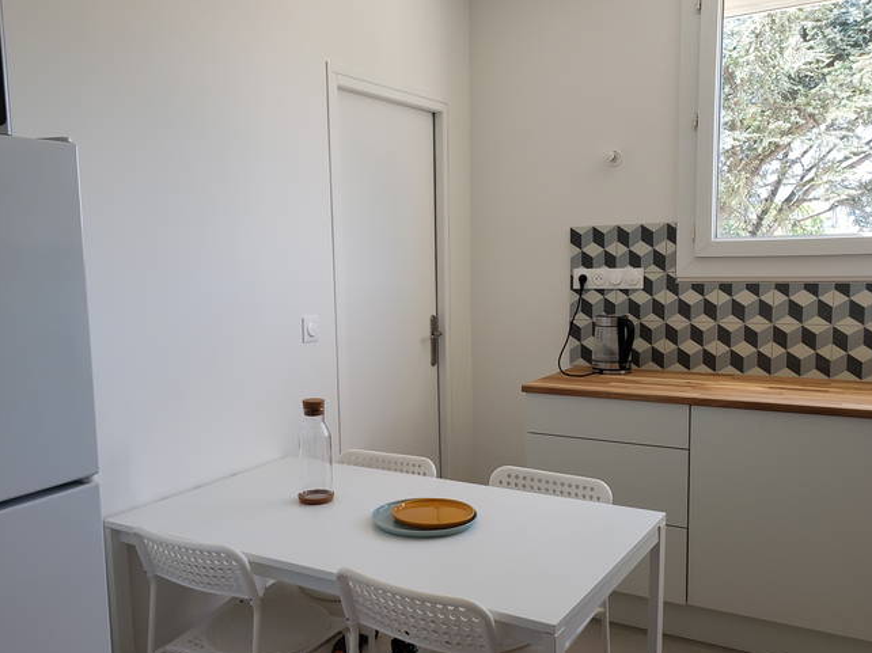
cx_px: 379
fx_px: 806
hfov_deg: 56.6
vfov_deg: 44.1
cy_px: 357
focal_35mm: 32
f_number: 2.4
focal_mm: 4.3
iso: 100
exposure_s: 1/120
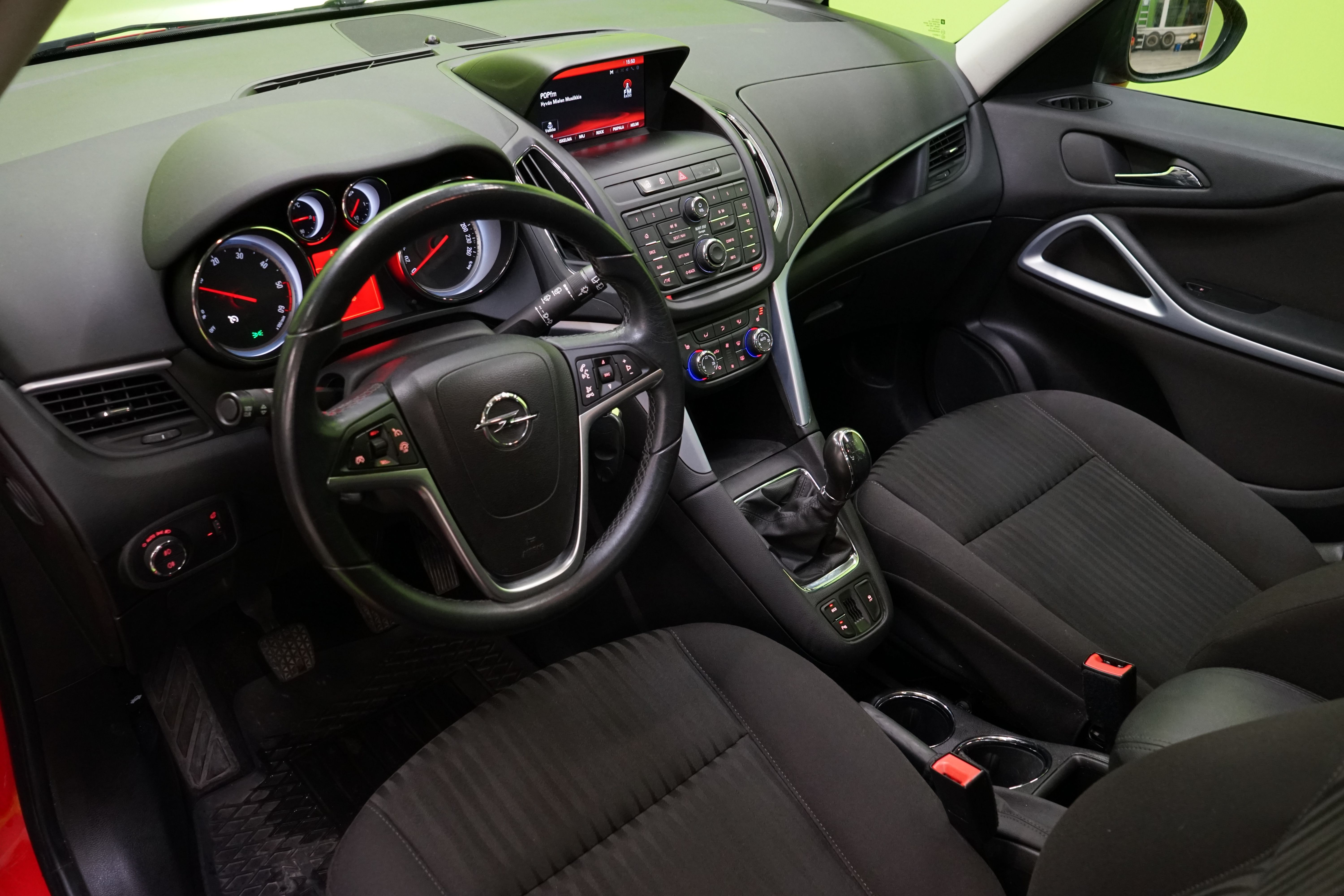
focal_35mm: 29
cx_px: 672
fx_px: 1083
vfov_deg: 45.0
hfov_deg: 63.7
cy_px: 448
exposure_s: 1/25
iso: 2500
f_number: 6.3
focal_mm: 29
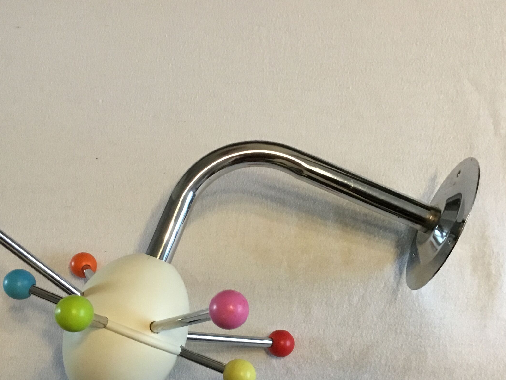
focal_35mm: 48
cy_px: 273
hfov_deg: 39.7
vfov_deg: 29.9
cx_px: 252
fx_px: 702
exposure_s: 1/33
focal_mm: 3.3
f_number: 2.4
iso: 200
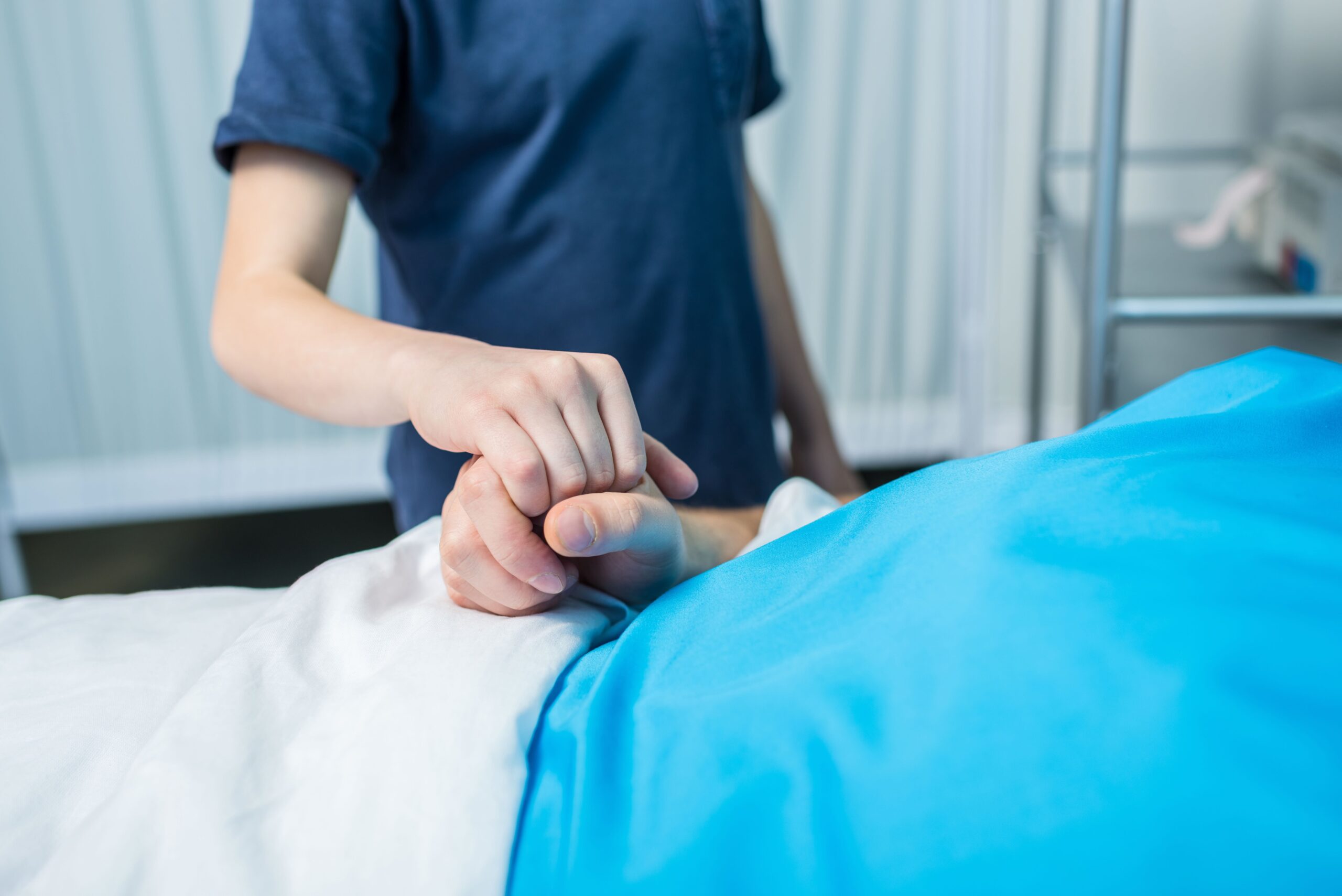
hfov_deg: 54.4
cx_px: 671
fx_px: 1305
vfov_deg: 37.9
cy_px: 448
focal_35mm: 35
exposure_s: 1/160
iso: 64
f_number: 2.8
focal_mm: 35
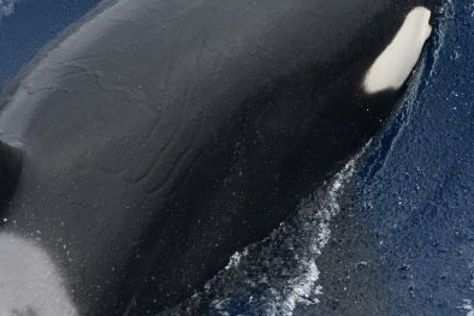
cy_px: 172
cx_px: 119
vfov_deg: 4.0
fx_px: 4544
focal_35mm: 345
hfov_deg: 6.0
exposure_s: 1/8000
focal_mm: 170
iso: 2000
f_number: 5.6
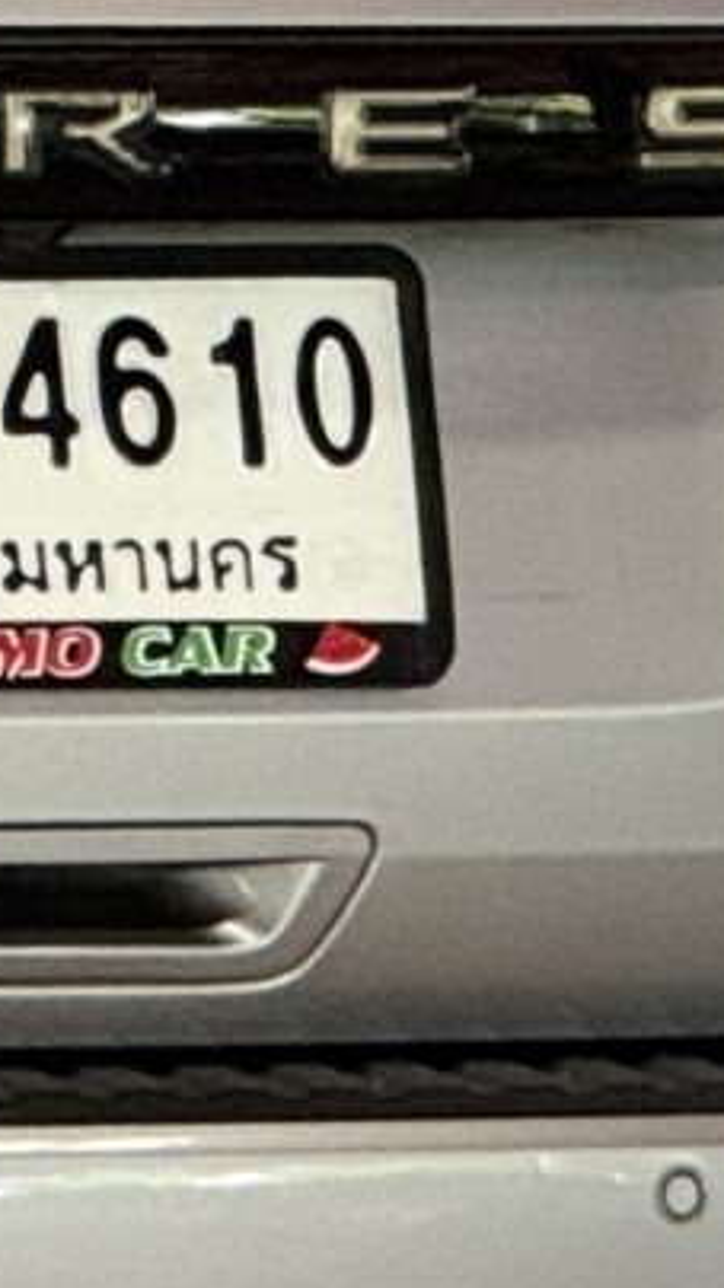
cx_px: -1426
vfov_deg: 2.6
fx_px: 28282
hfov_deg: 1.5
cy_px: 536
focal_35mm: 828
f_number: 2.8
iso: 125
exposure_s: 1/99
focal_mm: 15.66
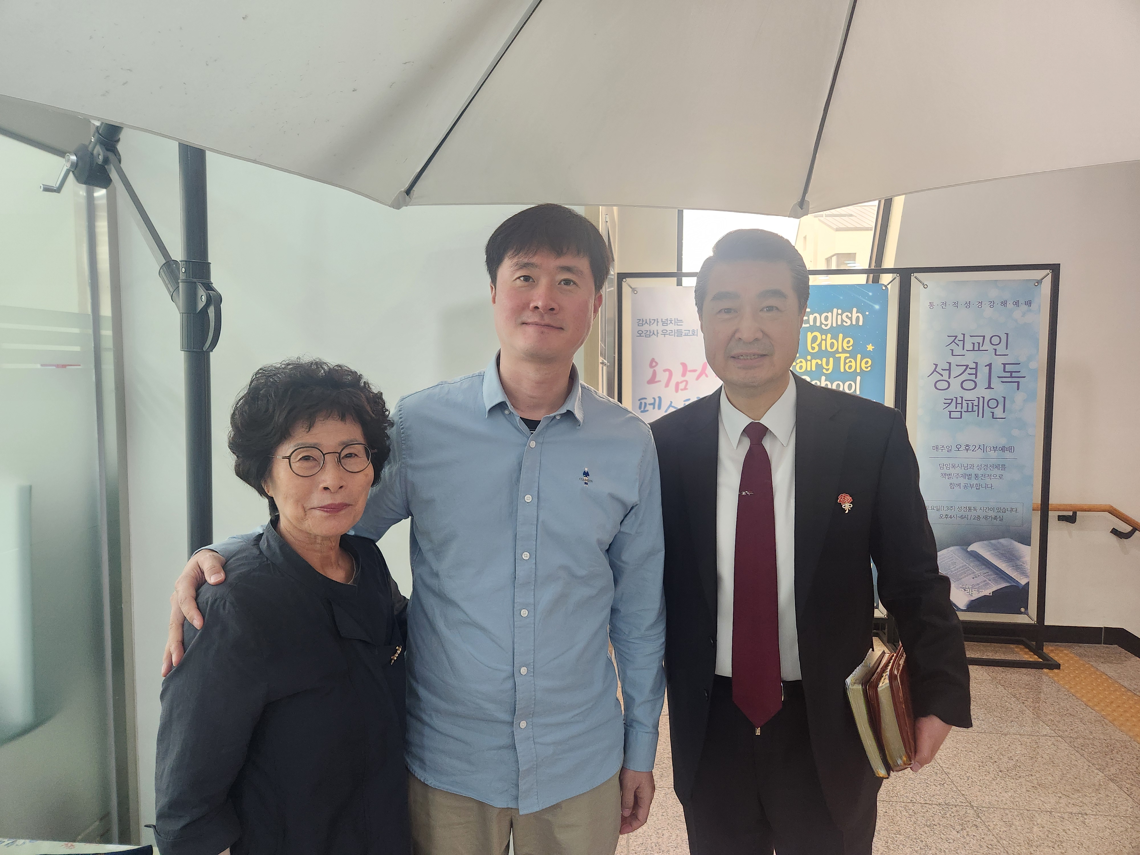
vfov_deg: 58.9
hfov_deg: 73.9
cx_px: 570
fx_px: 757
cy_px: 428
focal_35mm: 23
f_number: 1.8
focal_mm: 5.4
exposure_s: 1/120
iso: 250
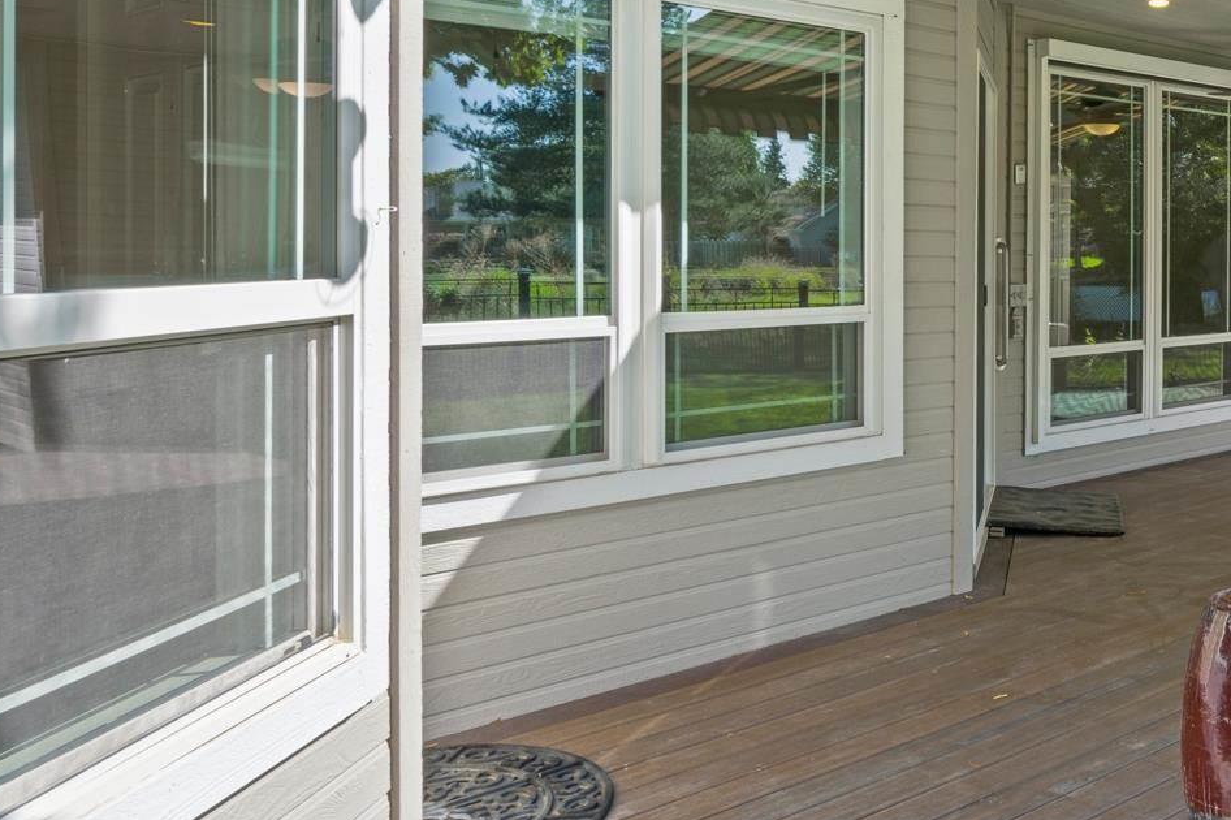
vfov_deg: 35.7
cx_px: 1254
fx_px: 1265
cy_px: 305
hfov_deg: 43.7
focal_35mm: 37
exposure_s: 1/30
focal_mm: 14
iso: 100
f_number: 9
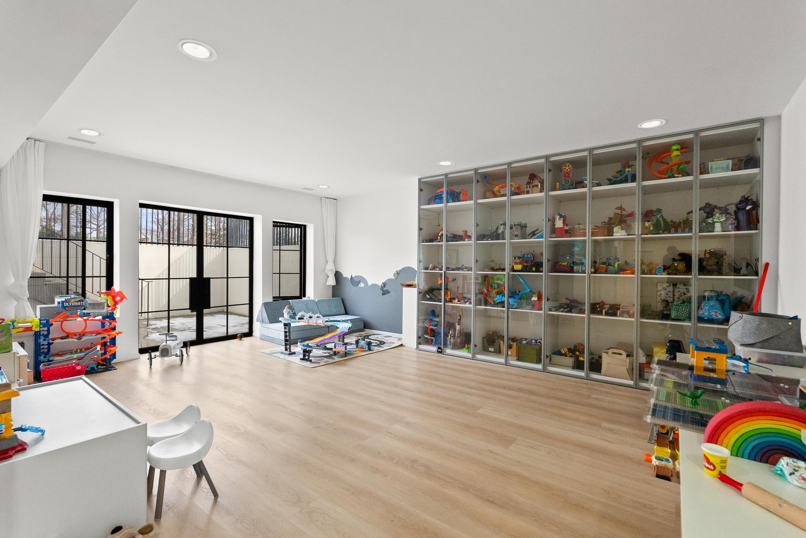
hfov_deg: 96.7
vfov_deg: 73.8
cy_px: 269
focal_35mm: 16
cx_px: 403
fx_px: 358
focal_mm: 16
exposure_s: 1/100
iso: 1000
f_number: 7.1
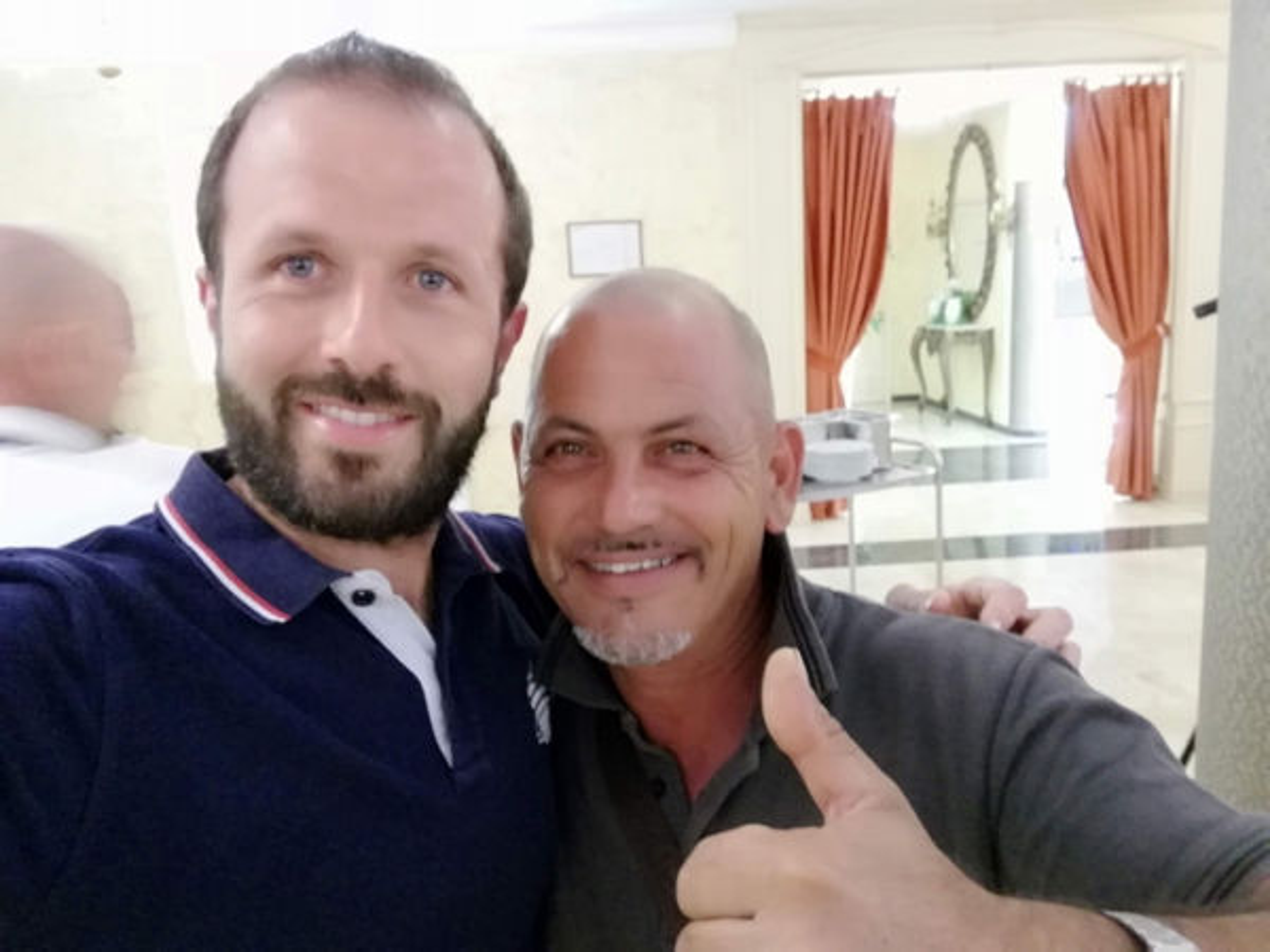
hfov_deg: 63.4
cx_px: 635
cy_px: 476
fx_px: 1027
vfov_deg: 49.7
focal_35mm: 28
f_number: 2
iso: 640
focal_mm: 3.57
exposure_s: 1/25
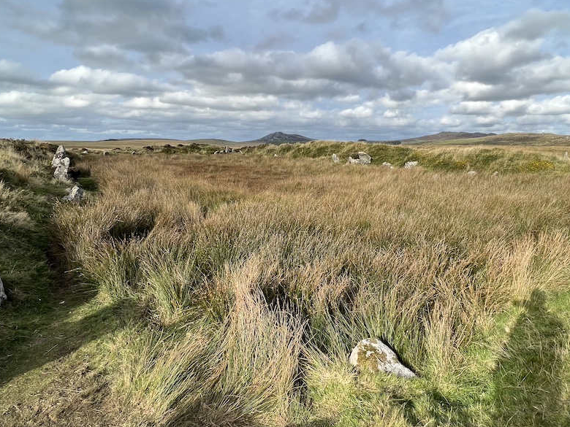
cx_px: 287
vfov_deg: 65.7
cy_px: 243
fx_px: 329
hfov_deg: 81.7
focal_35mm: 20
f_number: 1.8
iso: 32
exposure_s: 1/889
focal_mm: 1.57
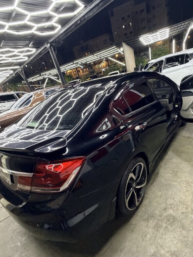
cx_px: 106
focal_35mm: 19
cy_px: 140
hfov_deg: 68.5
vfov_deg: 84.5
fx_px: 141
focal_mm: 2.22
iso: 500
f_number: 2.2
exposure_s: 1/60
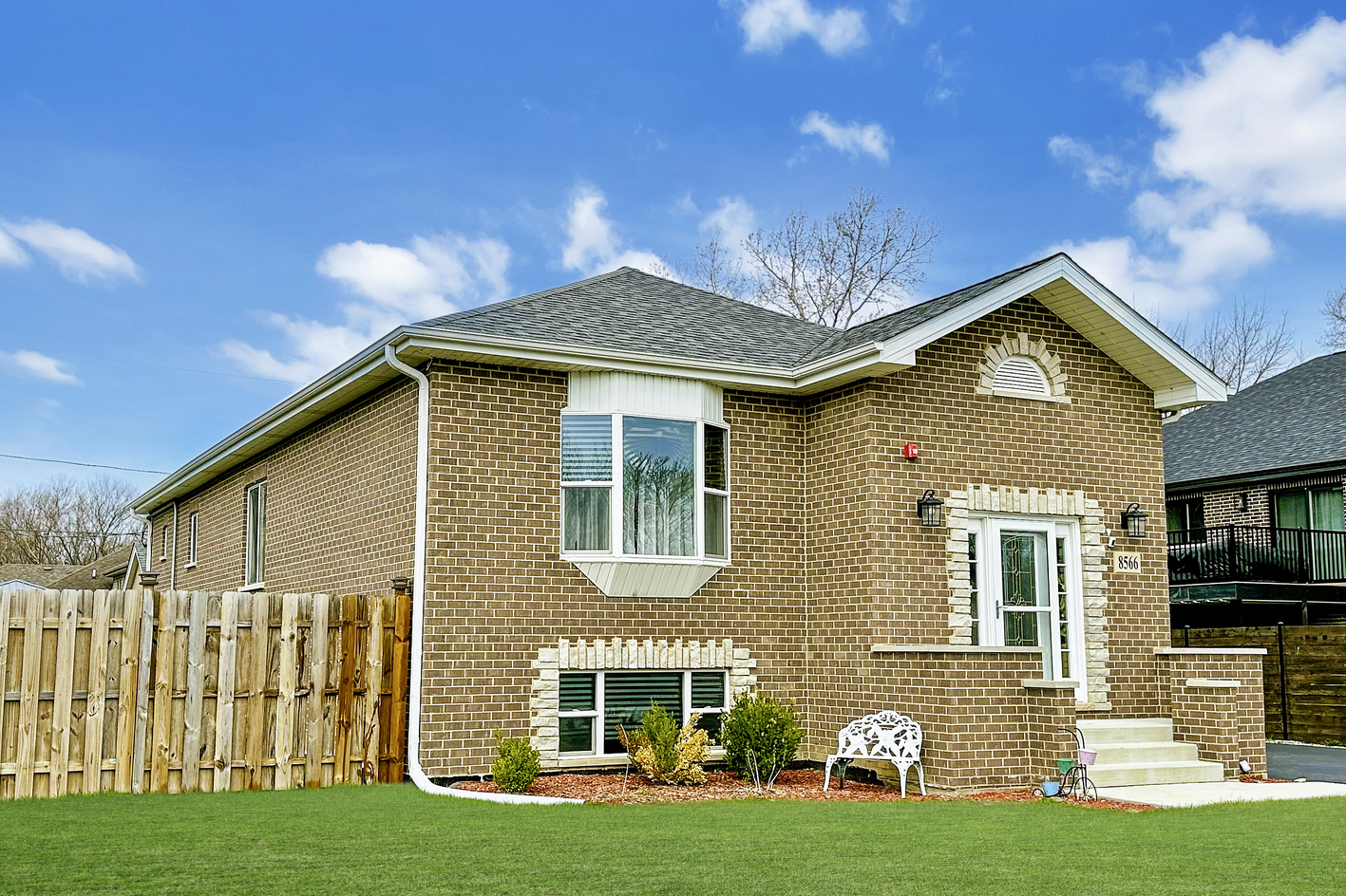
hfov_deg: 51.9
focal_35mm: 37
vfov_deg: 35.9
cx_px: 671
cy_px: 499
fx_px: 1383
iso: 80
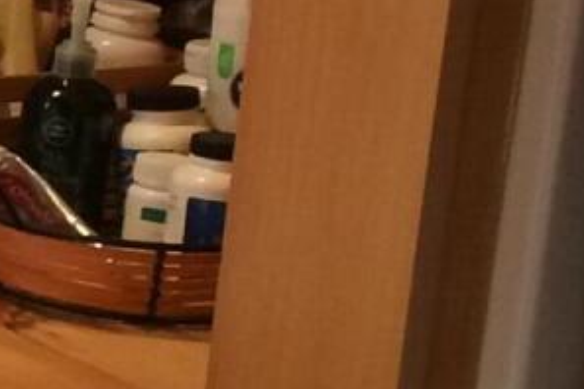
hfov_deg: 8.9
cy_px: 220
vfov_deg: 6.5
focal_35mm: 210
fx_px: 3406
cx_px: -806
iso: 125
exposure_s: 1/30
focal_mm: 4.12
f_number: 2.2
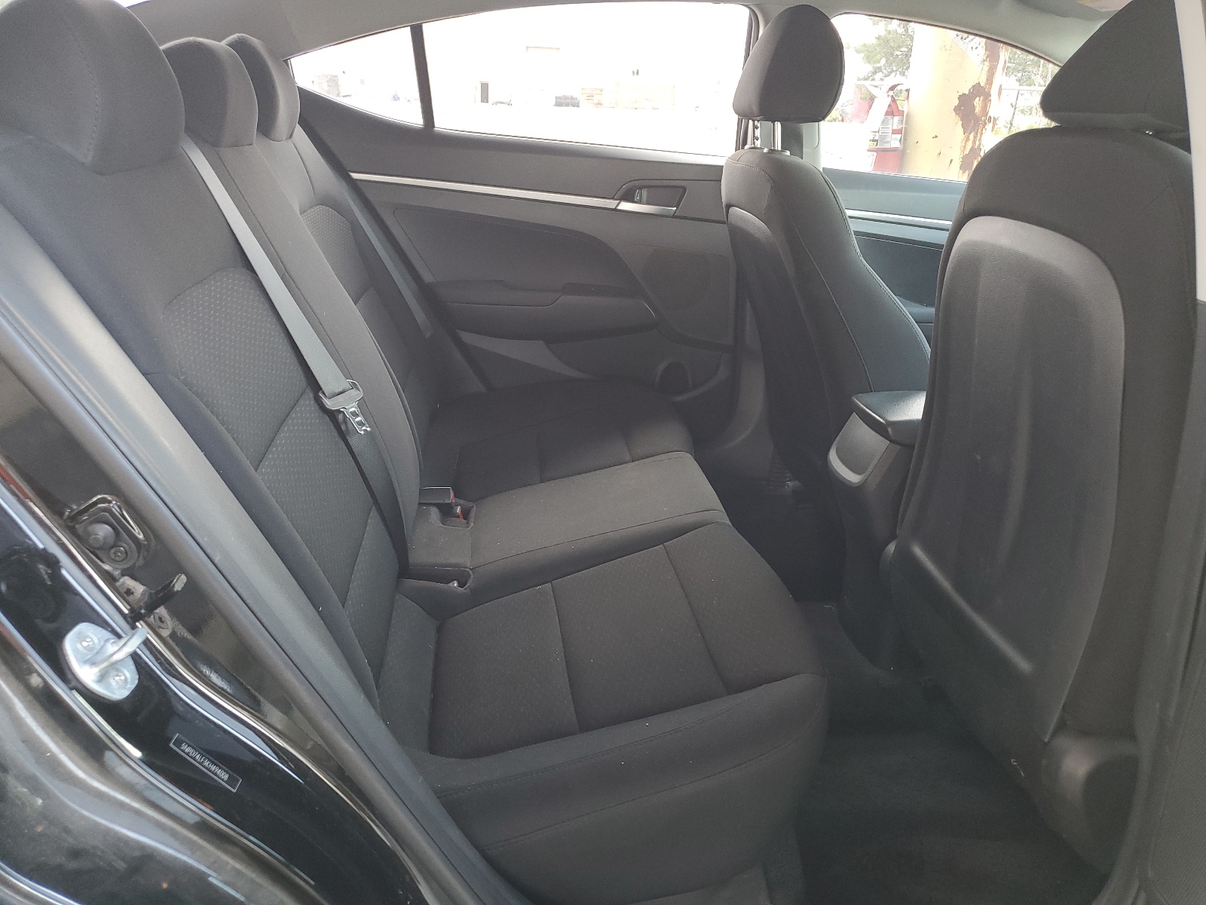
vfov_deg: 53.1
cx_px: 603
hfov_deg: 67.3
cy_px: 452
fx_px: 906
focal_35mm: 26
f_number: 1.5
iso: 90
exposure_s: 1/60.2
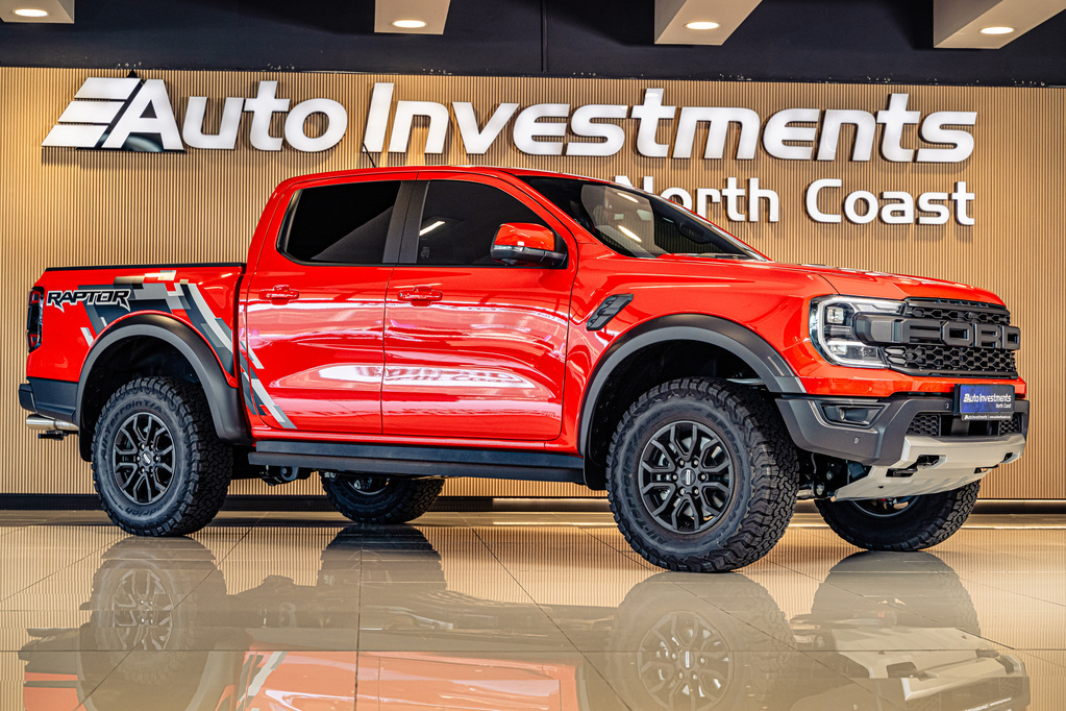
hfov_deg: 28.8
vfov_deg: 19.5
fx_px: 2073
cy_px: 356
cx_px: 533
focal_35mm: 70
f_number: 5
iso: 640
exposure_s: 1/125
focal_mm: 70
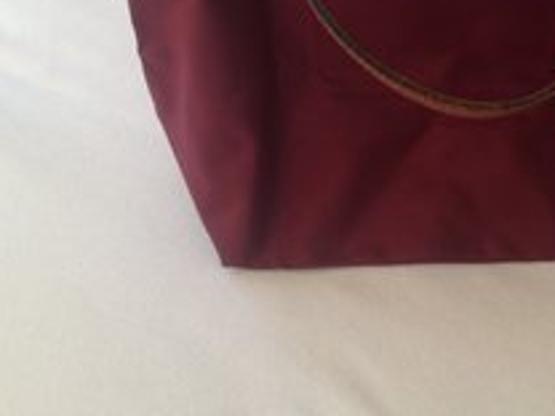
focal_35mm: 65
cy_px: 48
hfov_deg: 28.9
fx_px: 1042
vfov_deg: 22.1
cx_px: 470
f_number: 2.4
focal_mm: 4.28
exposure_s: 1/60
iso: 64
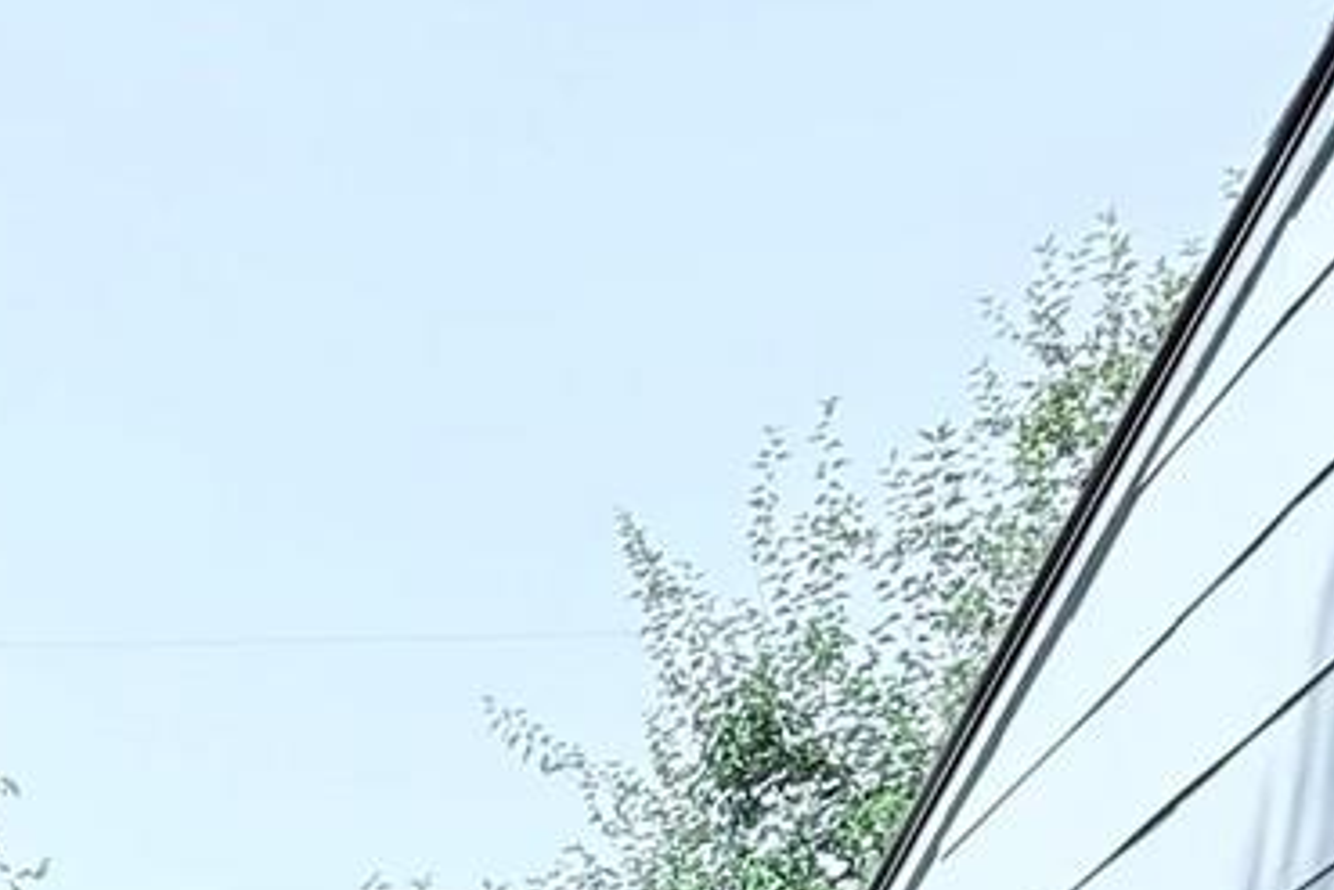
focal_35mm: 63
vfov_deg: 15.8
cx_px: -50
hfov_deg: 29.4
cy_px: 1895
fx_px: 2335
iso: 50
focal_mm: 2.22
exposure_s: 1/631
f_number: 2.2
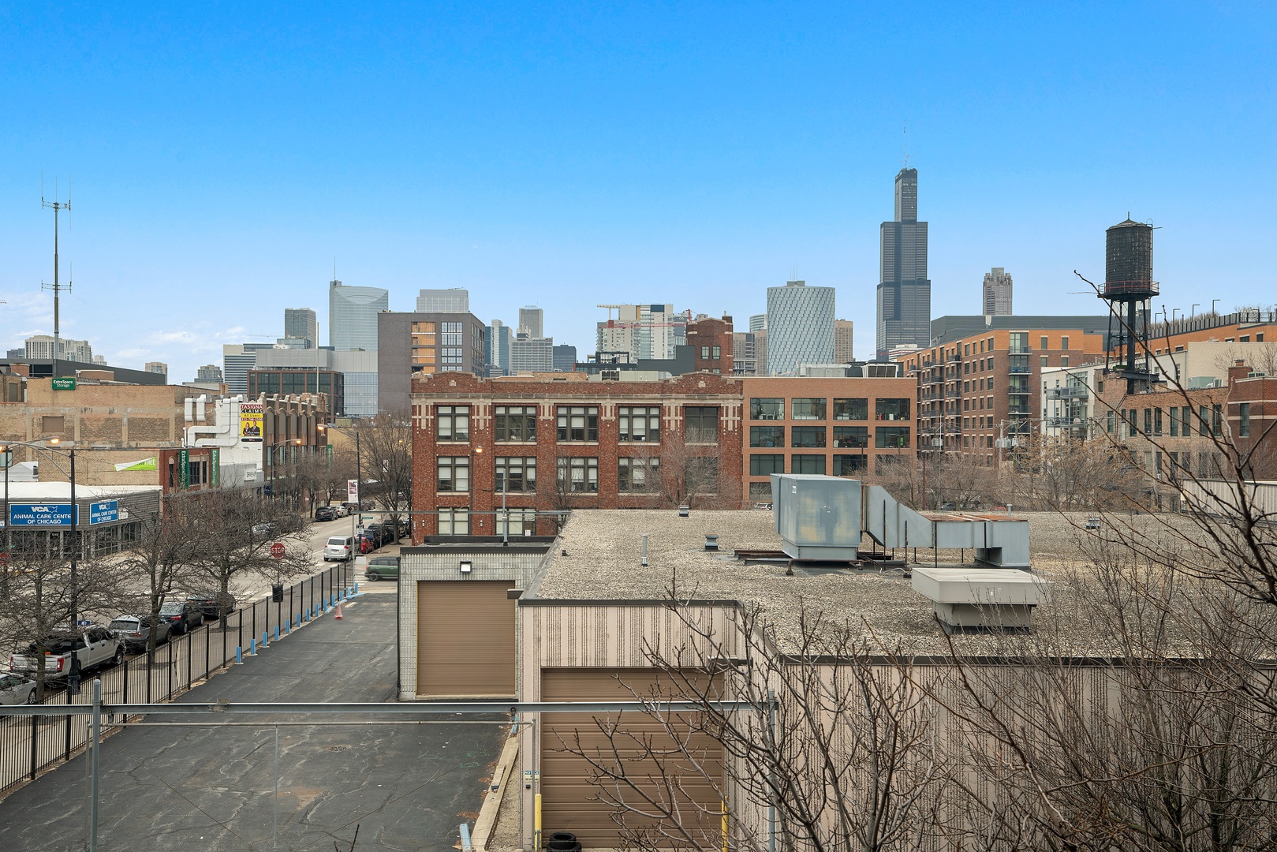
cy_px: 426
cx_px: 638
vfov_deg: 37.9
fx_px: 1242
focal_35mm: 35
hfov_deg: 54.4
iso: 200
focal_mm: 35
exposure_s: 1/80
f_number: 8
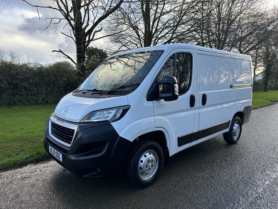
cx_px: 139
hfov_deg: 71.6
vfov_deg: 56.8
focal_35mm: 24
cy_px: 104
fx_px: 193
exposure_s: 1/604
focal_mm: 6.86
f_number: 1.78
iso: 80
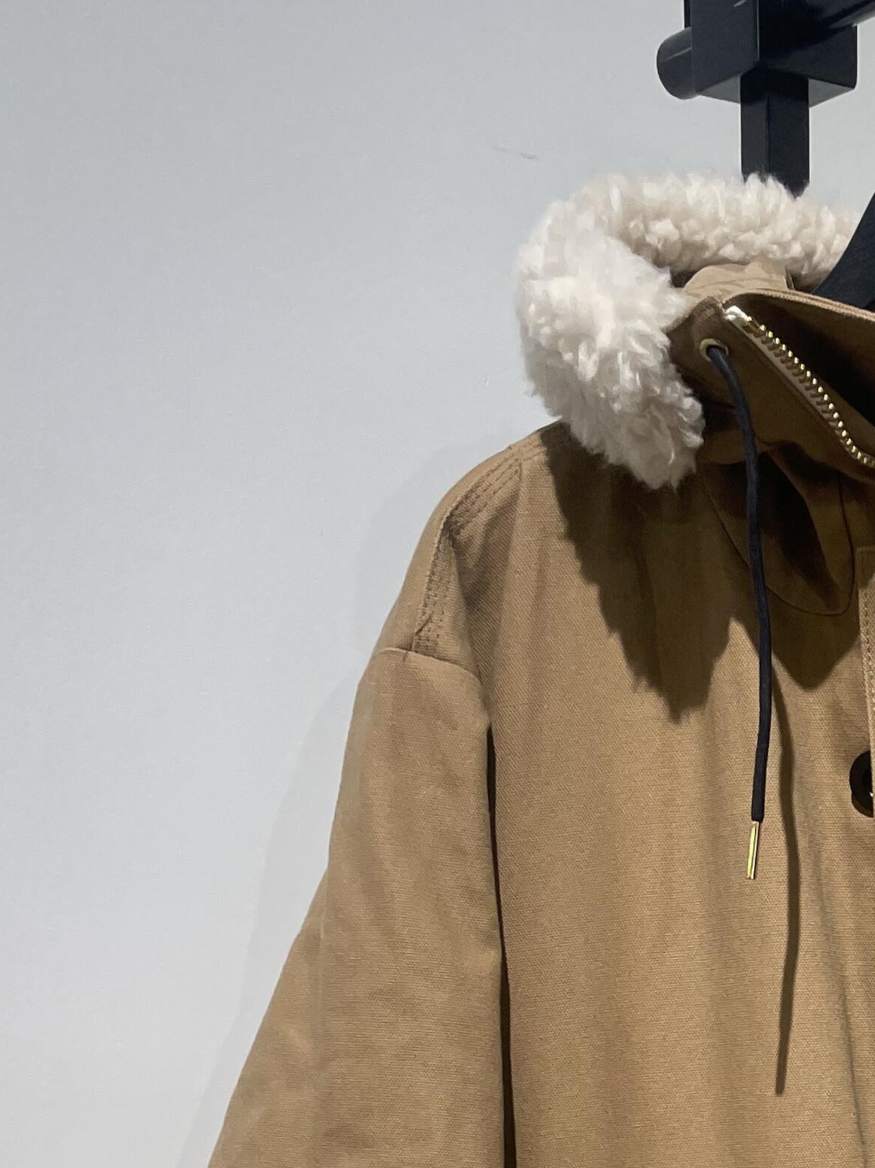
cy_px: 1431
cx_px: 915
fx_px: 2259
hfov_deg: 21.0
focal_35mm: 67
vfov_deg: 25.7
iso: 50
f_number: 1.6
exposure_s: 1/100
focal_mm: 4.2
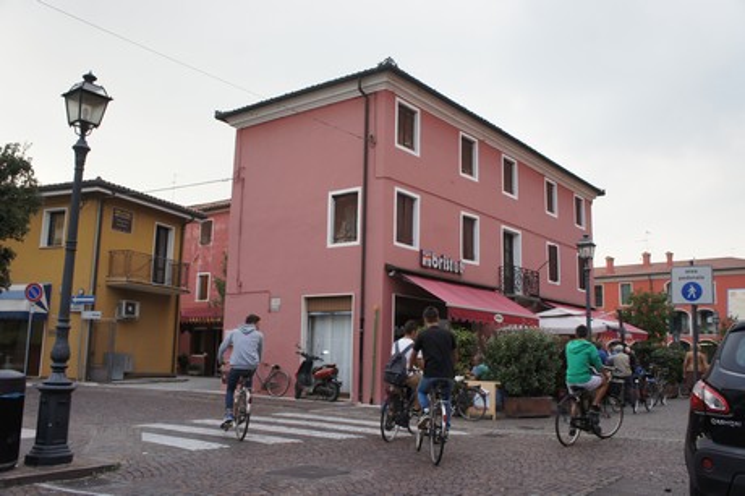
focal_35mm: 30
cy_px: 248
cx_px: 372
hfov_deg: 62.0
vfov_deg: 43.5
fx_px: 620
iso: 200
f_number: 6.3
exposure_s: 1/100
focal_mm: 20
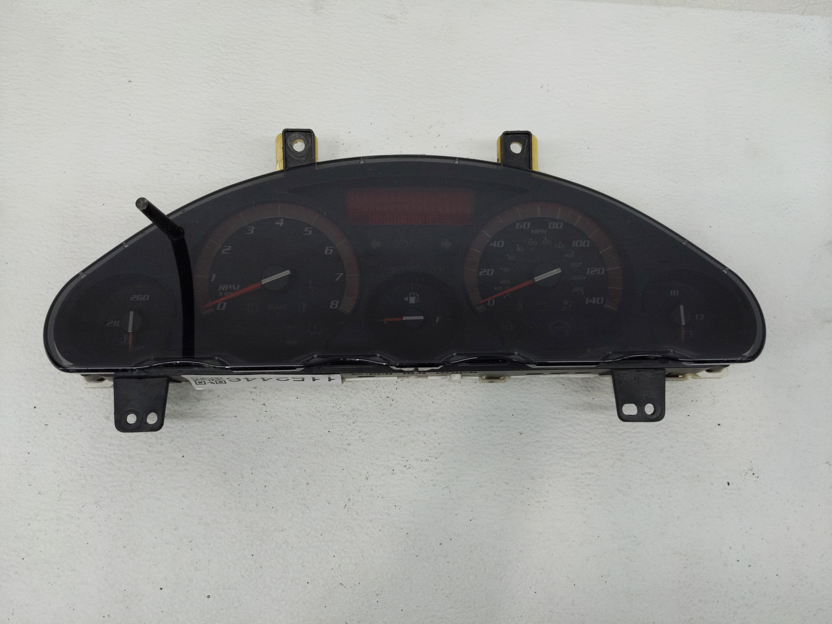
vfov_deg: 54.9
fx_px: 601
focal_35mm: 25
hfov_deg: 69.4
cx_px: 416
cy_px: 312
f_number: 1.73
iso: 67
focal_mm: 4.38
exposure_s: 1/120
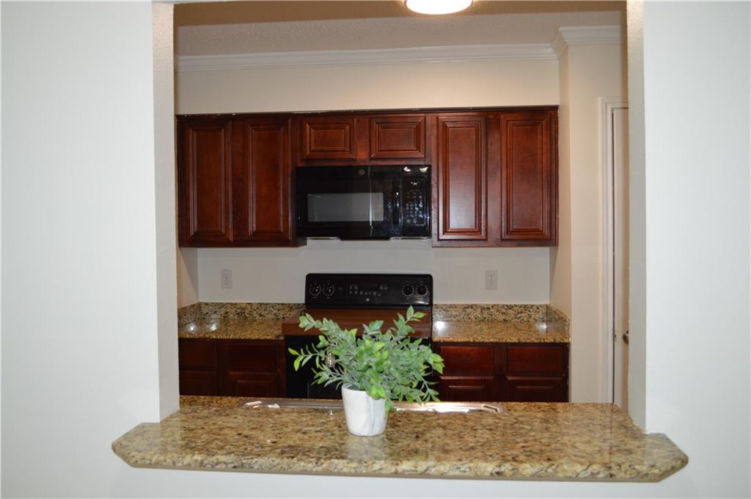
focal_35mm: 33
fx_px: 688
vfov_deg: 39.9
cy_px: 250
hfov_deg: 57.3
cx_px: 376
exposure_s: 1/60
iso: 450
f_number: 3.8
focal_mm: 22
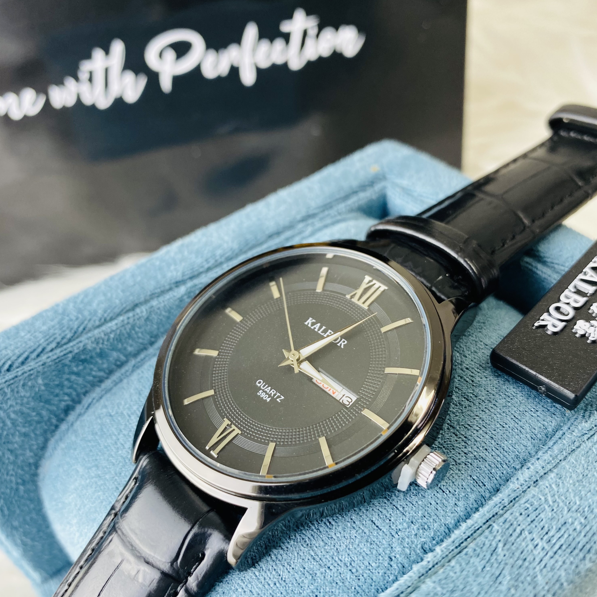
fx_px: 585
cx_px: 295
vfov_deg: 53.8
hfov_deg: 54.0
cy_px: 343
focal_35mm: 30
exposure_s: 1/100
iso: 100
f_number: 1.8
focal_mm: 4.25
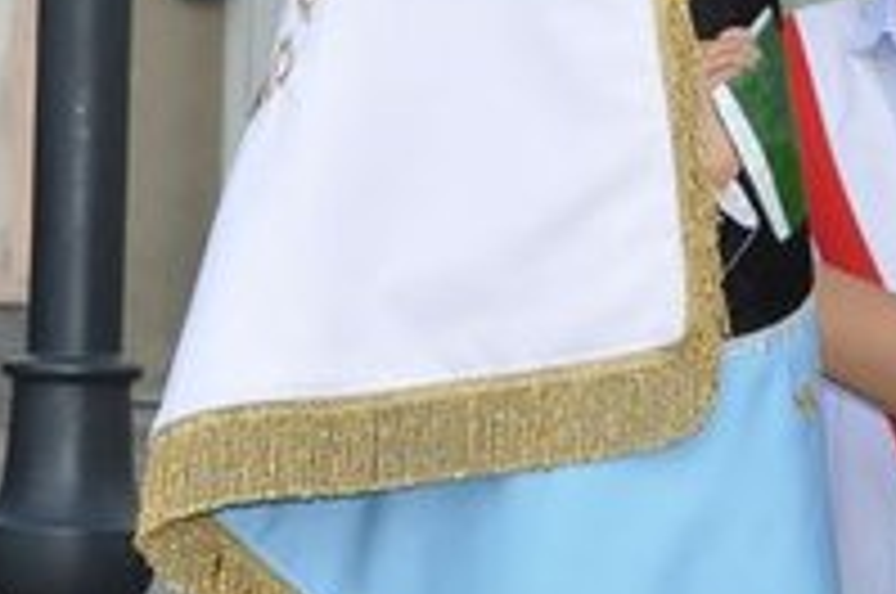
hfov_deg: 8.0
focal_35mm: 255
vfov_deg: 5.4
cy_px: 254
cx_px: 1227
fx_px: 6336
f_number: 11
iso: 200
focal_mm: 52
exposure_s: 1/200
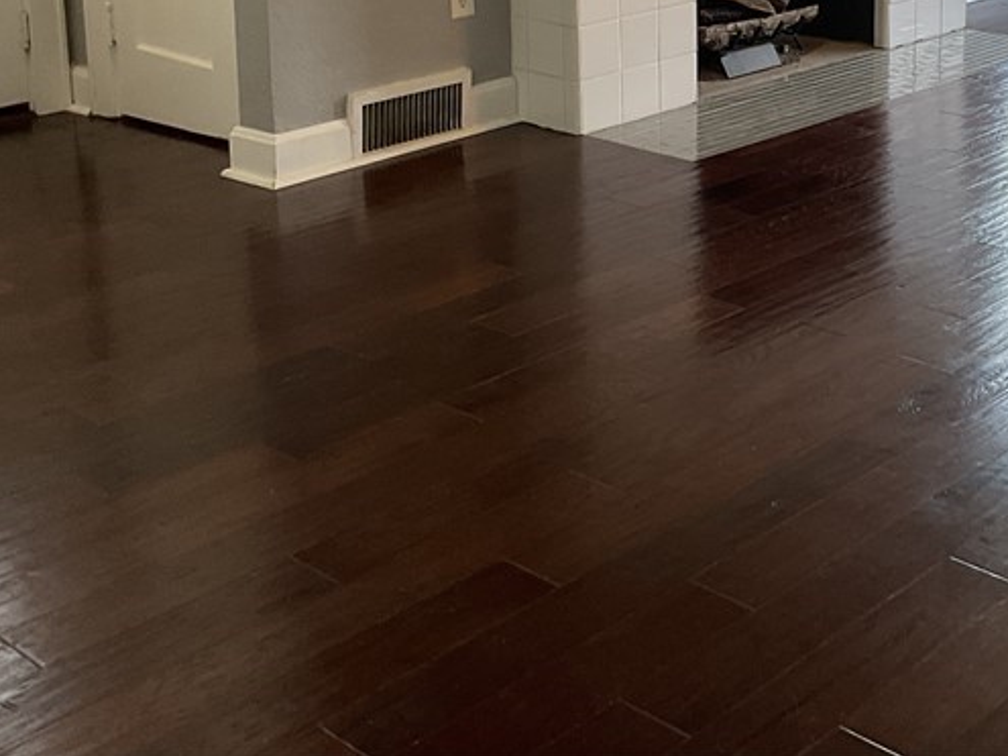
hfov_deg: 31.4
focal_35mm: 60
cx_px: 798
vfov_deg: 23.3
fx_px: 1747
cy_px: -22
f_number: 1.8
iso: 50
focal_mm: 3
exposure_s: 1/120
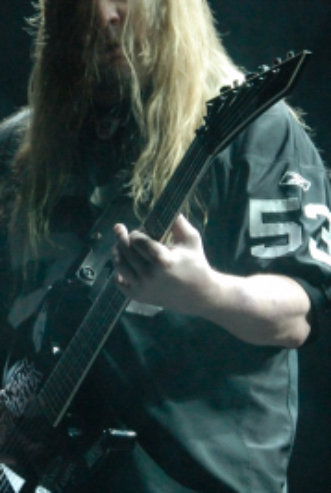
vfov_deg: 7.4
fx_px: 3791
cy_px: 295
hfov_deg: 5.0
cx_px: 121
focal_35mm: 276
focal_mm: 82
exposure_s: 1/80
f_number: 6.3
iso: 1000
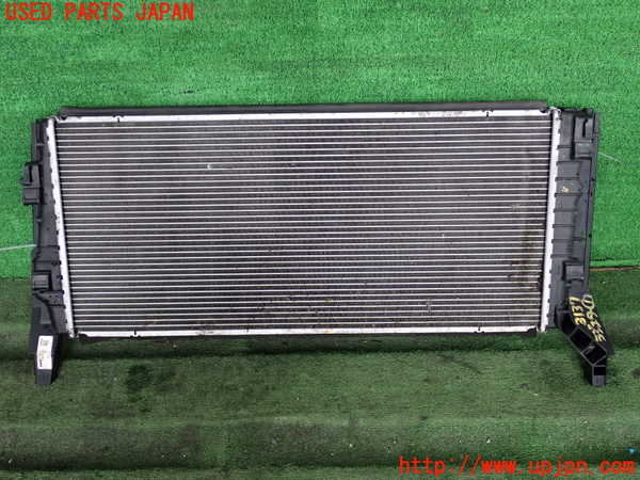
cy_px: 240
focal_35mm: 38
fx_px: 703
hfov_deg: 49.0
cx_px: 320
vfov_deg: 37.7
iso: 250
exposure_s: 1/125
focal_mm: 6.83
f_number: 2.7
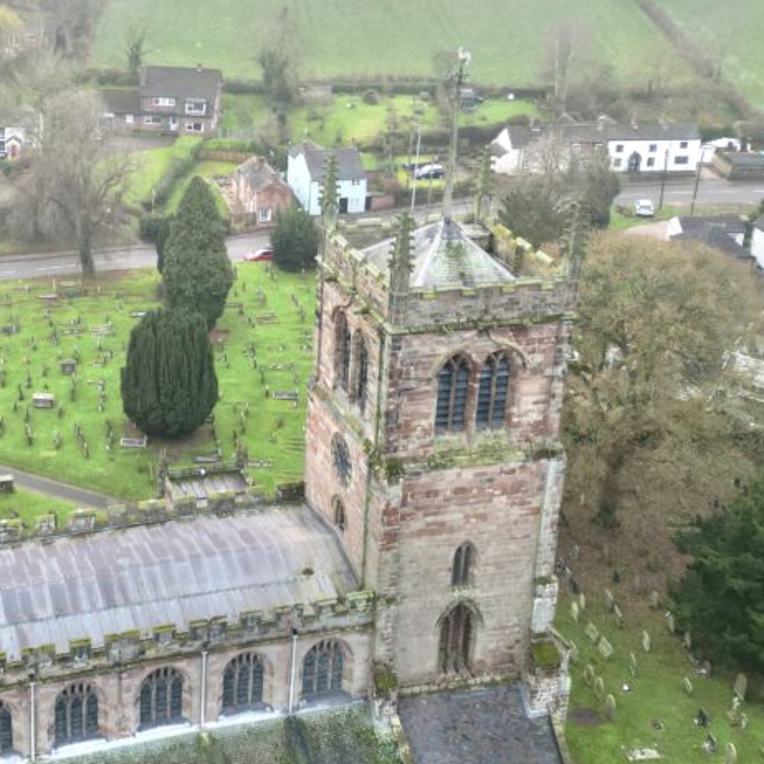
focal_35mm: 47
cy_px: 189
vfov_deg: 35.2
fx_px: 1174
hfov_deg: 34.5
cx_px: 111
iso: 120
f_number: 1.7
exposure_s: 1/250
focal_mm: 6.72
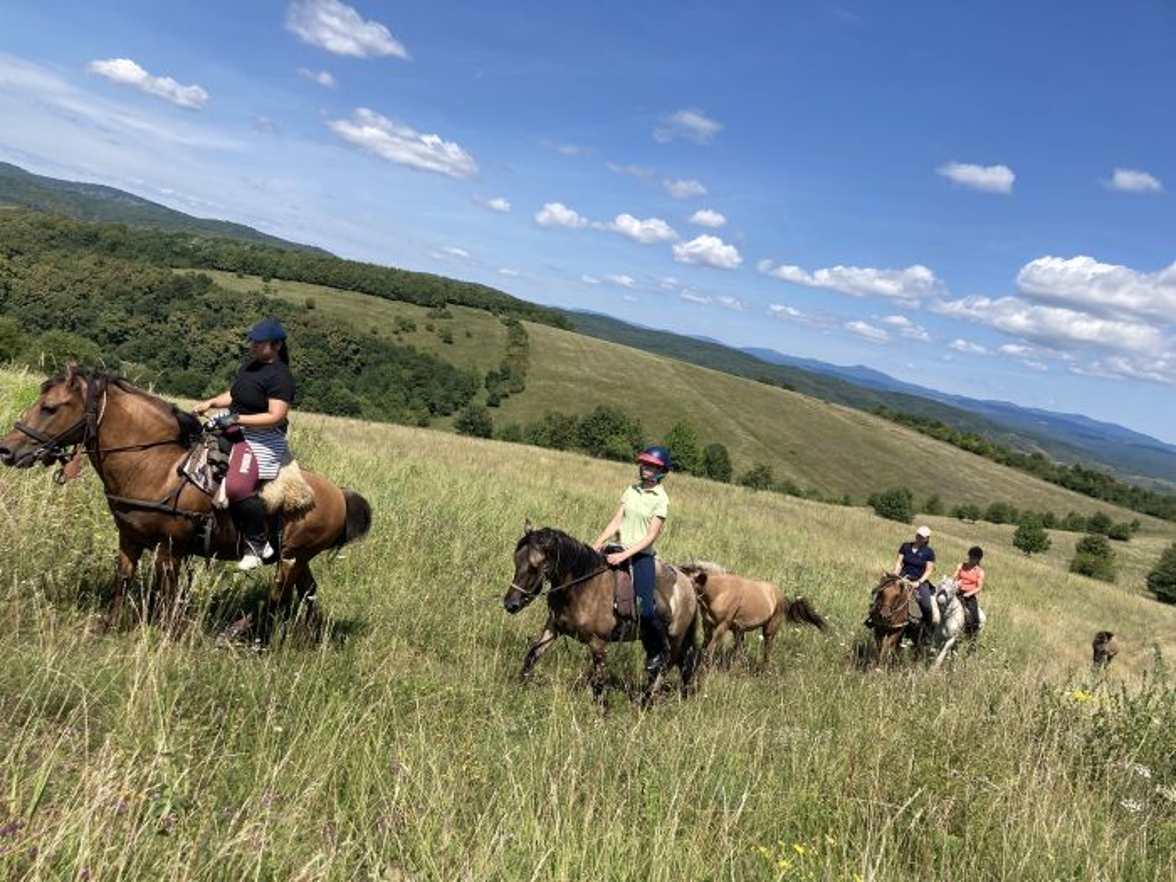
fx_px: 951
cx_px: 588
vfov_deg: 49.7
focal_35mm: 28
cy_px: 441
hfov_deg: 63.4
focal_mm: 3.99
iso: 20
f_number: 1.8
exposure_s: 1/2183
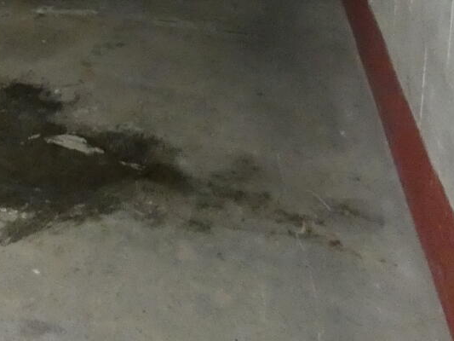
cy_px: -193
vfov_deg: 17.4
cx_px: -96
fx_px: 984
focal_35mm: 75
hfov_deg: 23.6
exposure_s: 1/60
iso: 800
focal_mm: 3.6
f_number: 2.8
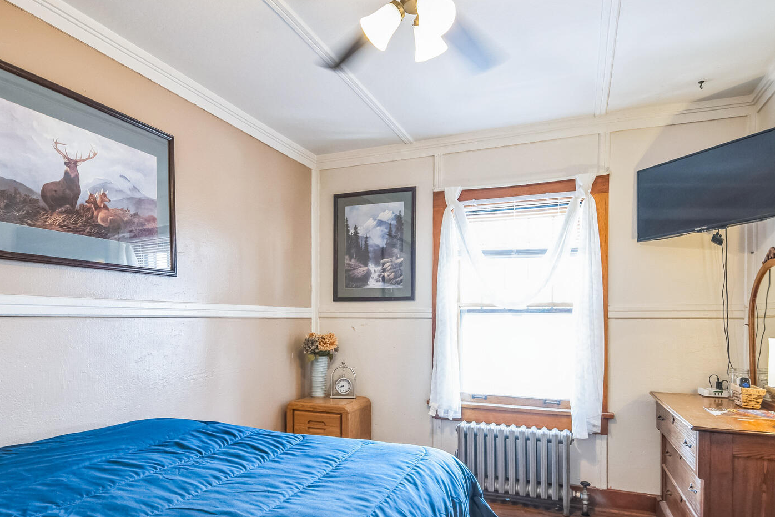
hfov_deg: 78.6
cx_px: 375
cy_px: 323
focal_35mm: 22
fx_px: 474
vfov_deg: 56.5
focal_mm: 15
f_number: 7.1
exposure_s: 1/30
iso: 1250
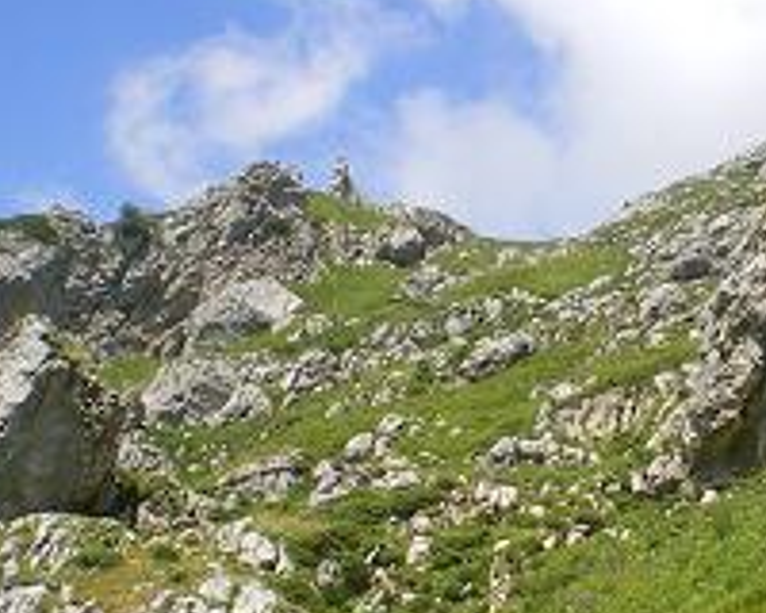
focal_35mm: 98
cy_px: 552
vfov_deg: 15.5
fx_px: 2222
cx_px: 502
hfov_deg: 19.5
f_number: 4.6
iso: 64
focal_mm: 6.3
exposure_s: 1/320
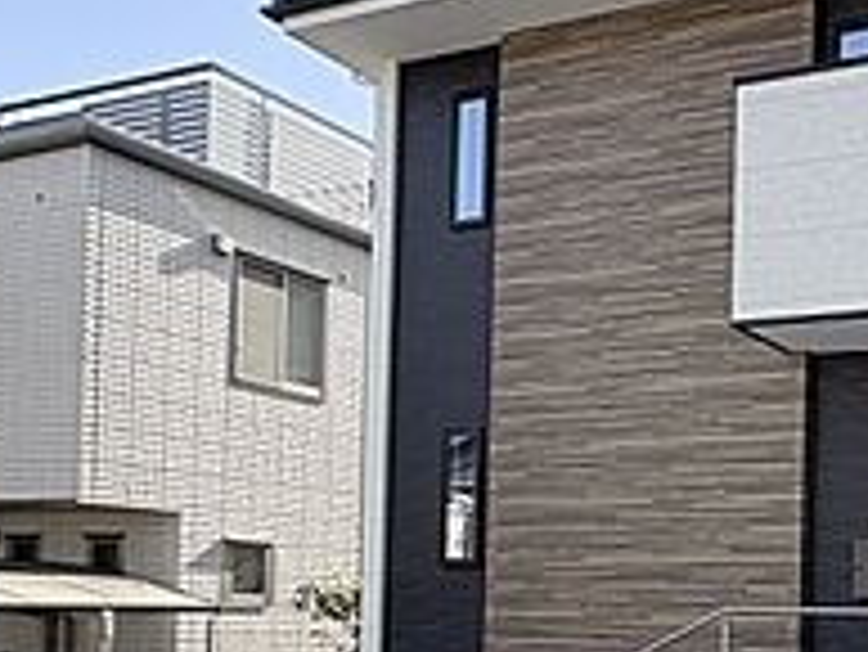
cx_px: 895
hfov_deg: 37.0
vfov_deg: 30.7
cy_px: 591
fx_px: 1129
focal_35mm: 45
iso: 40
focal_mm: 2.22
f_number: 2.2
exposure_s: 1/498
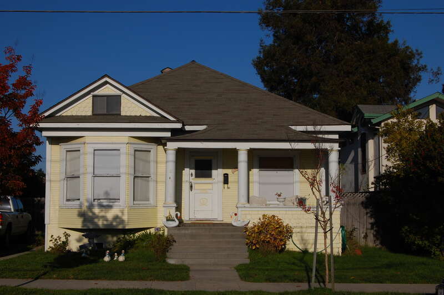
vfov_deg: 22.6
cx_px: 222
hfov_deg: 33.4
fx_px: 739
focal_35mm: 60
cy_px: 148
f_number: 16
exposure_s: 1/500
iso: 200
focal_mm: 40
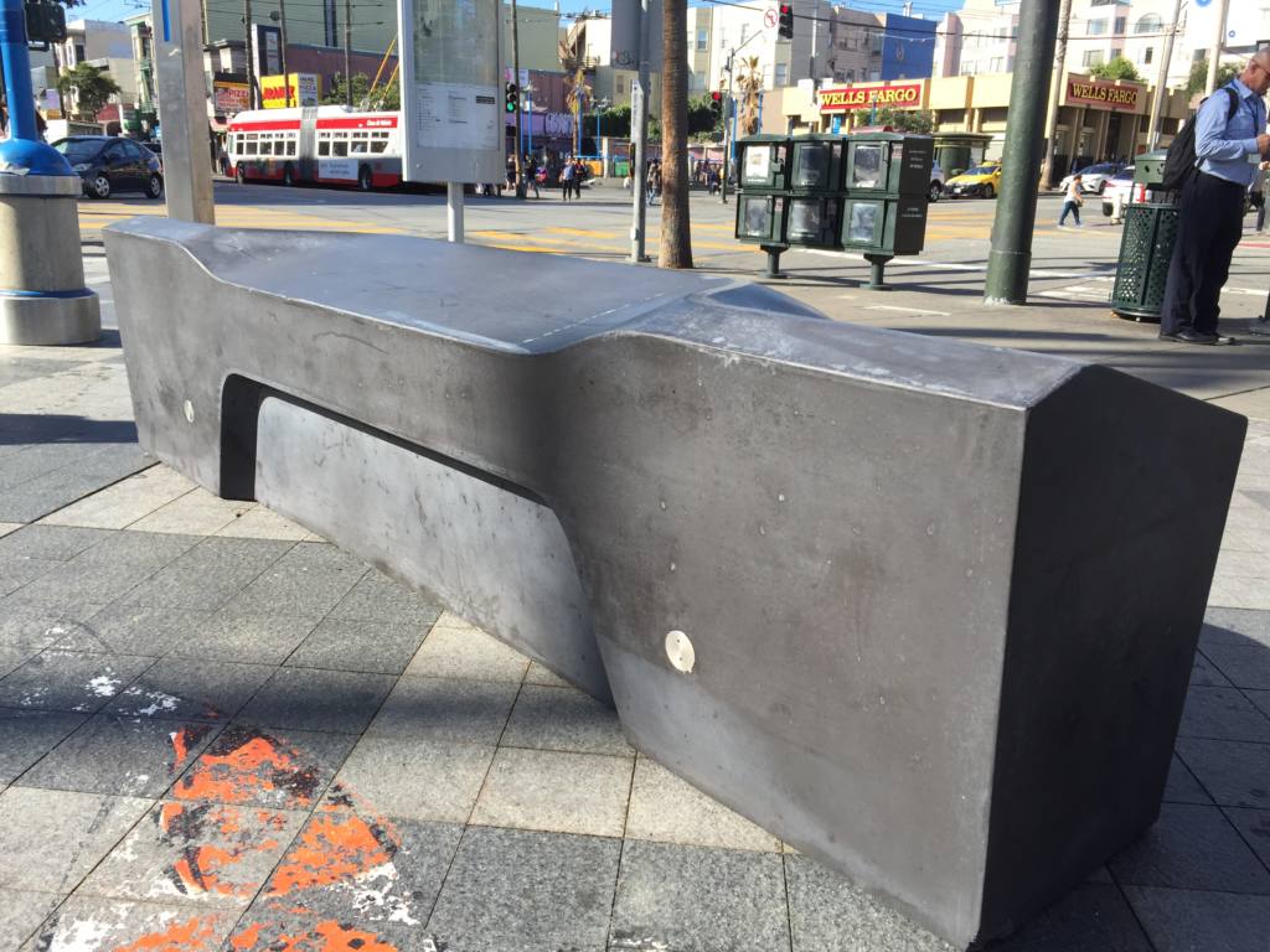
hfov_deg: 61.7
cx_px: 635
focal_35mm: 29
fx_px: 1064
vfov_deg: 48.2
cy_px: 476
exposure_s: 1/807
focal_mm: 4.15
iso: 32
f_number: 2.2
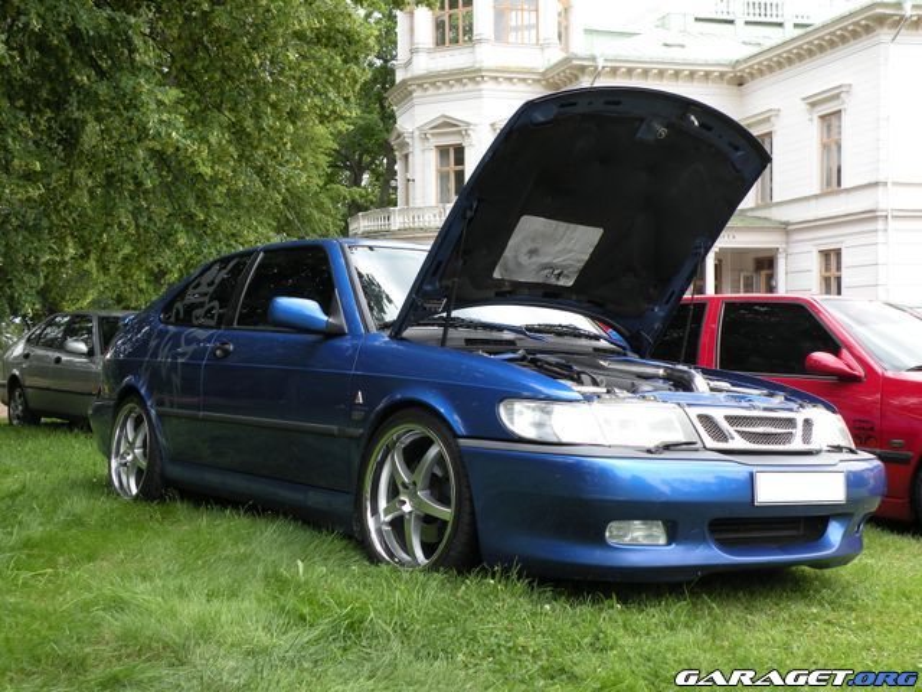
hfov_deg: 44.8
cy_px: 346
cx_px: 461
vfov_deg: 34.3
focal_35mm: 42
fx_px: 1119
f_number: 4
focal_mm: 7.4
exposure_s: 1/92.2
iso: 64
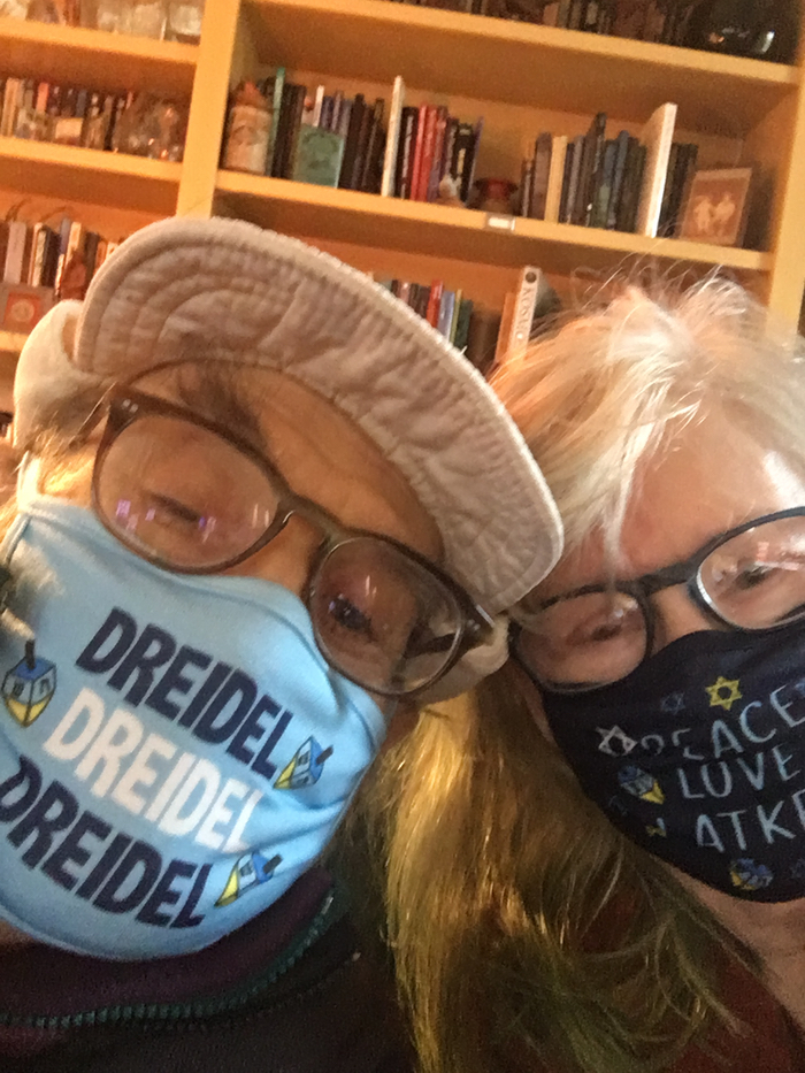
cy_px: 536
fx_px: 496
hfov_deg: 78.1
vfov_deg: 94.5
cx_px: 402
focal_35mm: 16
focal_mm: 2.65
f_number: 2.2
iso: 500
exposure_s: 1/15
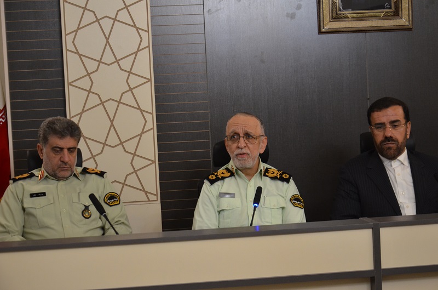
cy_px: 145
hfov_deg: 27.1
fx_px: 910
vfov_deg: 18.1
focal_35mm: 75
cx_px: 219
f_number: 5
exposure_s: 1/40
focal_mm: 50
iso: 1600
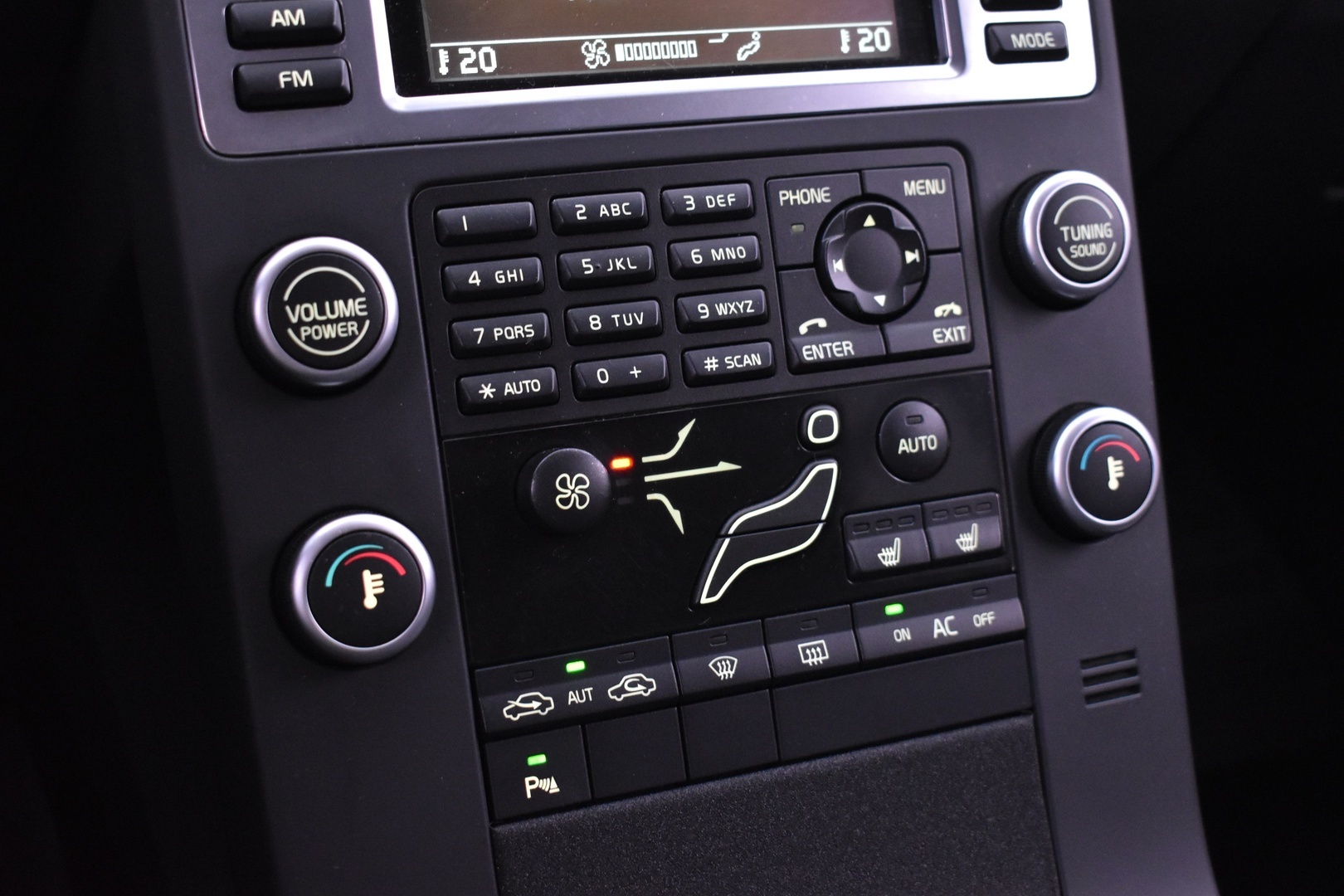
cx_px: 672
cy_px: 448
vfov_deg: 26.5
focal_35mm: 51
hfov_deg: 38.9
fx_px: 1904
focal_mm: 34
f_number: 4.5
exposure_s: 1/15
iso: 3200
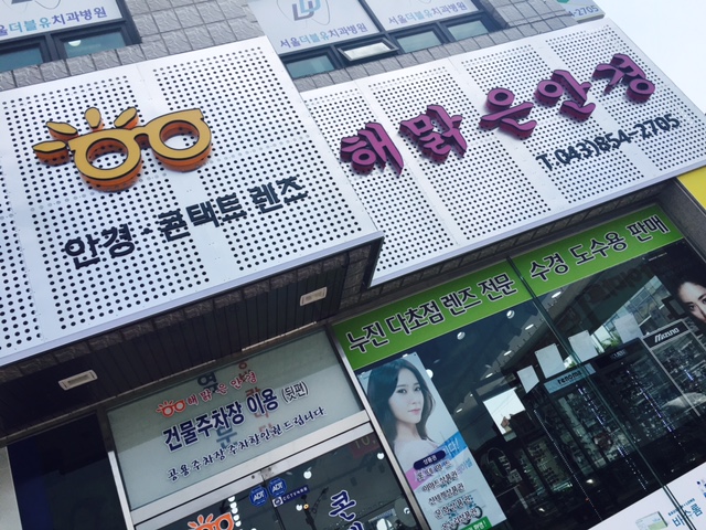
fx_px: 591
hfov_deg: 61.7
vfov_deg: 48.2
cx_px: 353
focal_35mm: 29
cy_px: 265
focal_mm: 4.15
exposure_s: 1/1350
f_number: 2.2
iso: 25
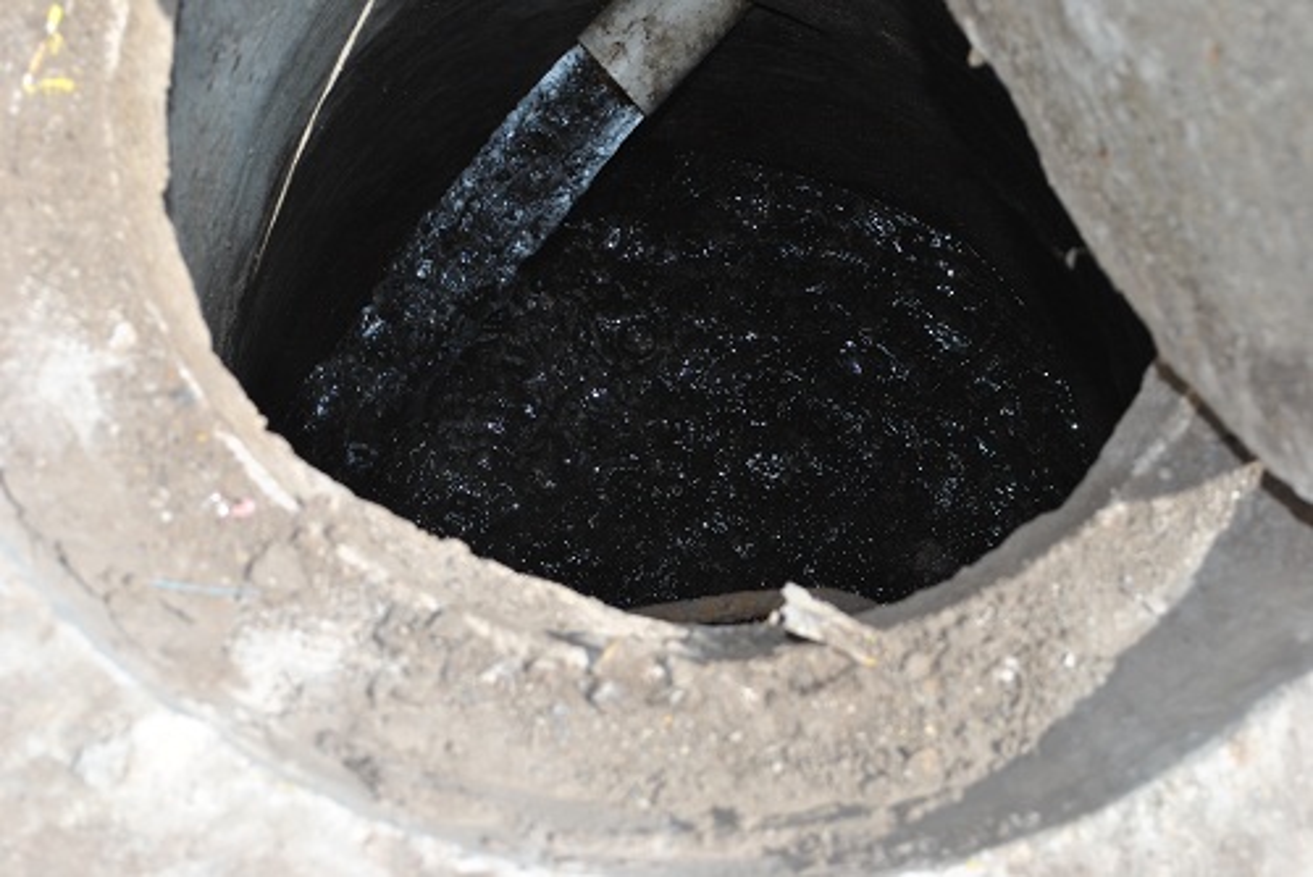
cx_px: 656
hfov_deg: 28.1
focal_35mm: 72
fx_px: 2627
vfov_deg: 19.0
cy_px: 438
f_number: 8
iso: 100
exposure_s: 1/200
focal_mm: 48
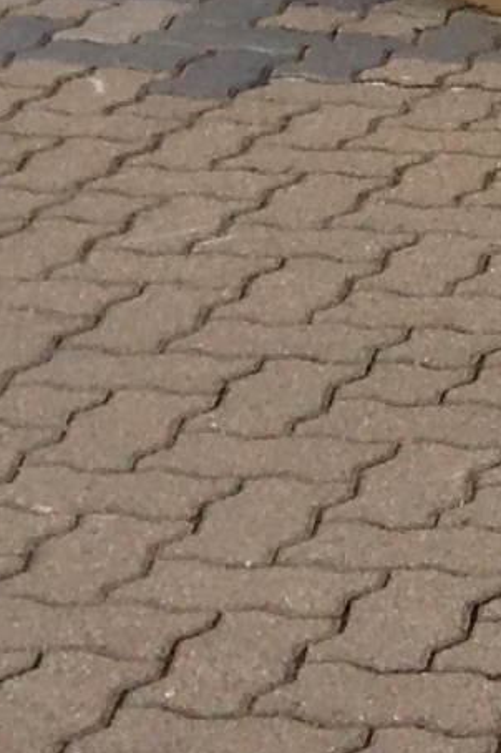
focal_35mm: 247
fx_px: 5164
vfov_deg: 7.7
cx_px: 1672
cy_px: -1111
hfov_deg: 5.2
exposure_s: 1/821
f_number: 2.4
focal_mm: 4.13
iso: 50
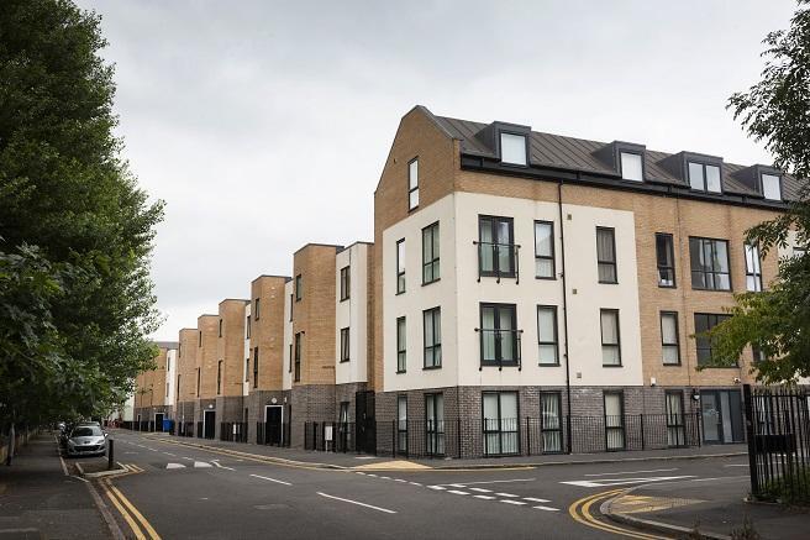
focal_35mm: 34
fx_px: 765
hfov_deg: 55.8
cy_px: 270
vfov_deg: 38.9
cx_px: 405
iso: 200
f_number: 11
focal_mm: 34
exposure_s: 1/100
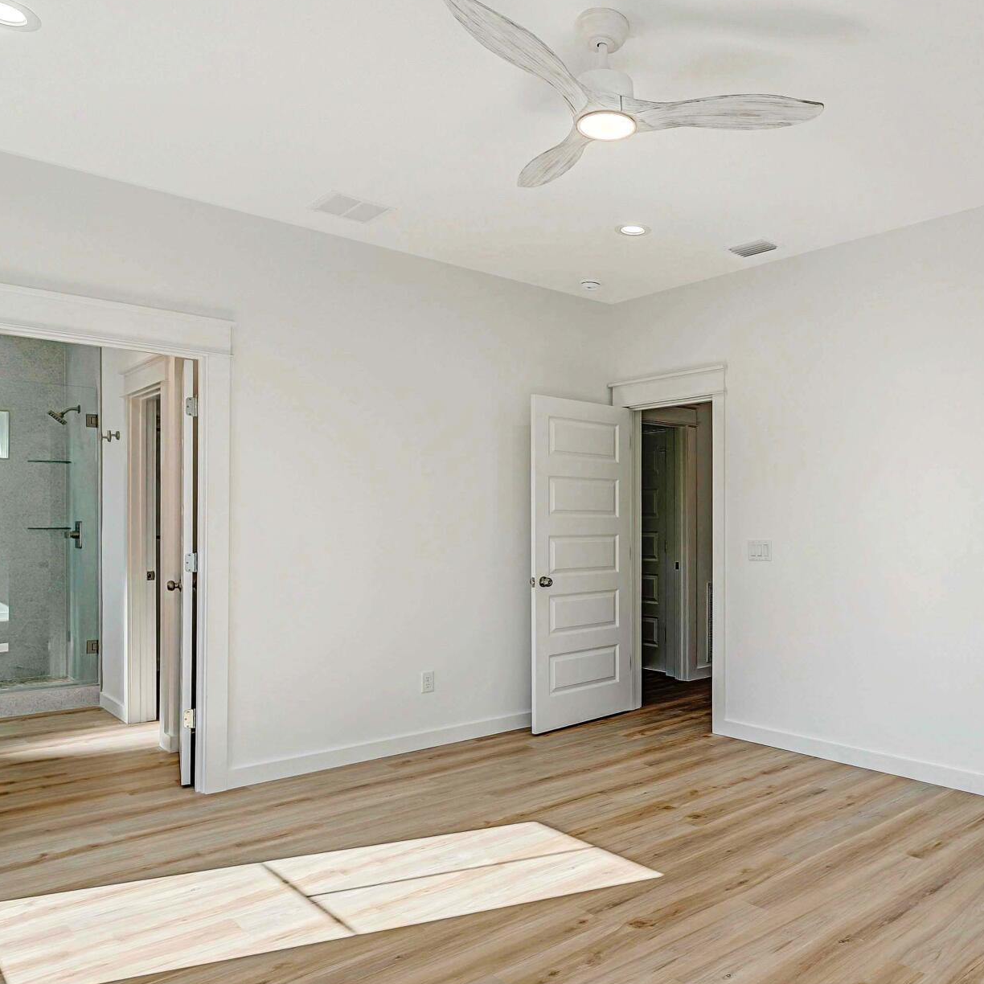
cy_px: 521
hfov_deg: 59.9
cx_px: 727
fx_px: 804
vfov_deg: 62.9
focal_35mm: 25
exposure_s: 1/125
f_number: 5.6
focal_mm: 12
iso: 100
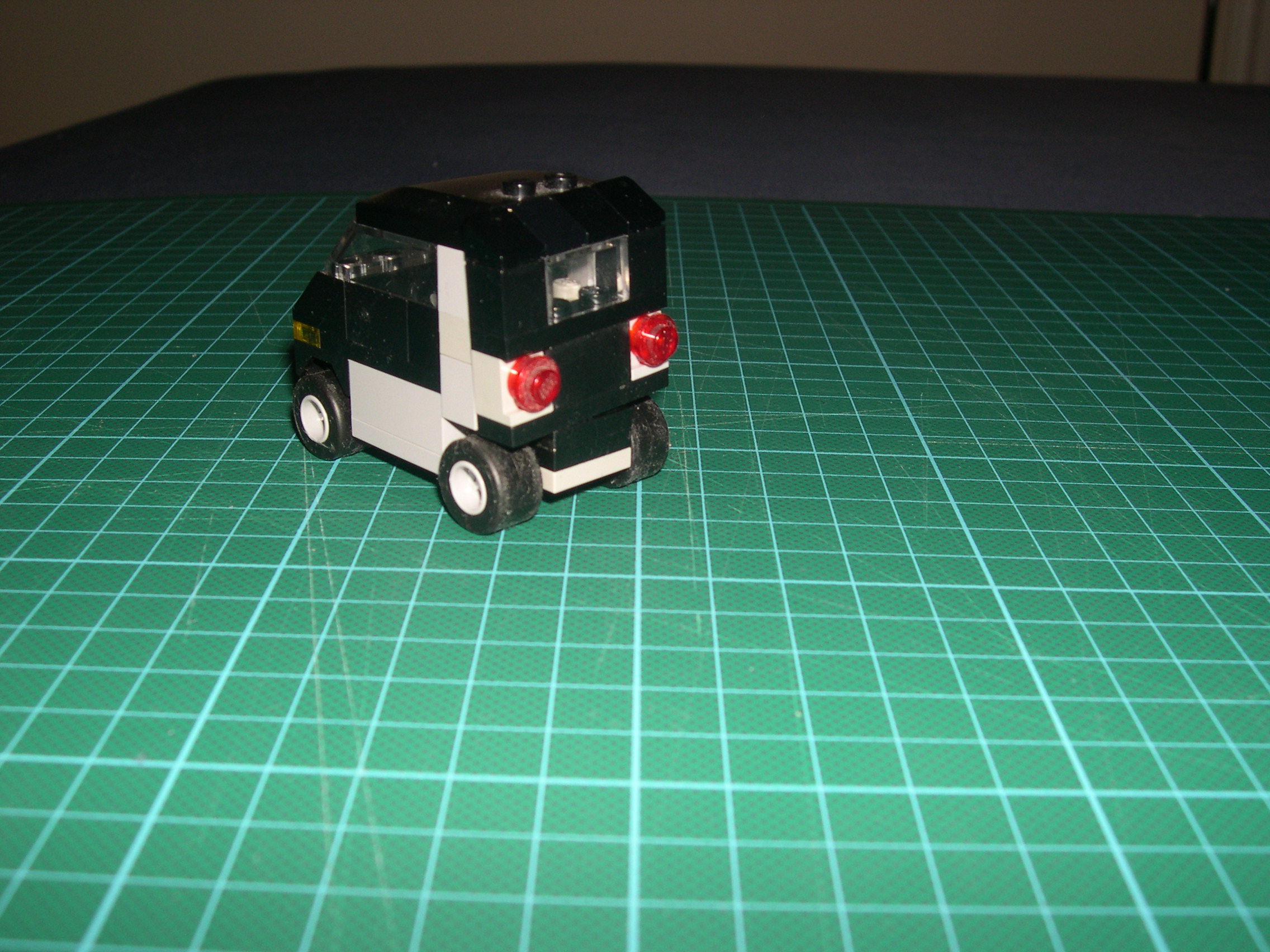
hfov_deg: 49.0
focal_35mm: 38
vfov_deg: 37.7
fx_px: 1394
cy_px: 476
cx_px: 635
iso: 100
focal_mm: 8
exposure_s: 1/60
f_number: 7.6
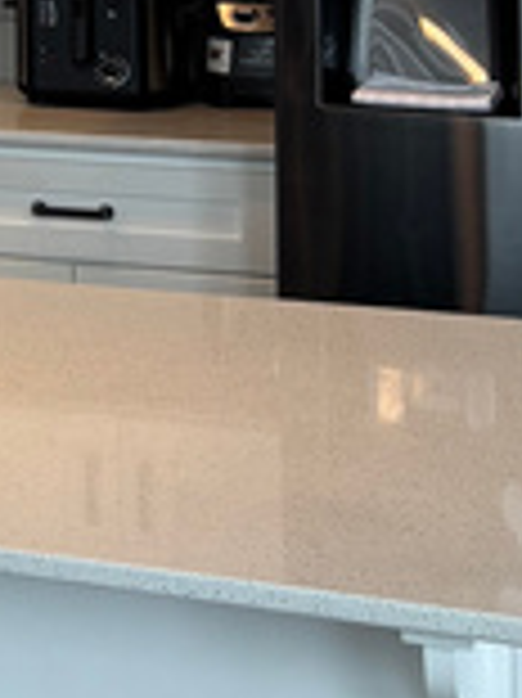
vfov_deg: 14.5
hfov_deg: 10.2
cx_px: -662
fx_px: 2597
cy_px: -261
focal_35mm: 129
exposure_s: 1/120
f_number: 1.6
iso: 64
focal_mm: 5.96
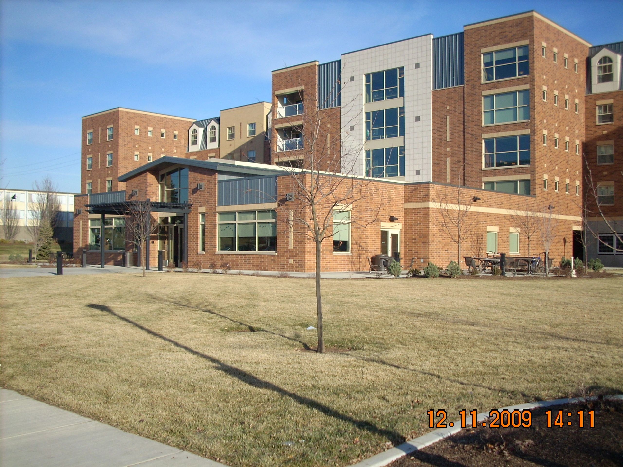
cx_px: 312
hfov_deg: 50.1
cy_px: 234
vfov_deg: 38.7
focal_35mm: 37
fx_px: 666
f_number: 5.6
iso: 64
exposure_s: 1/220
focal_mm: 6.2
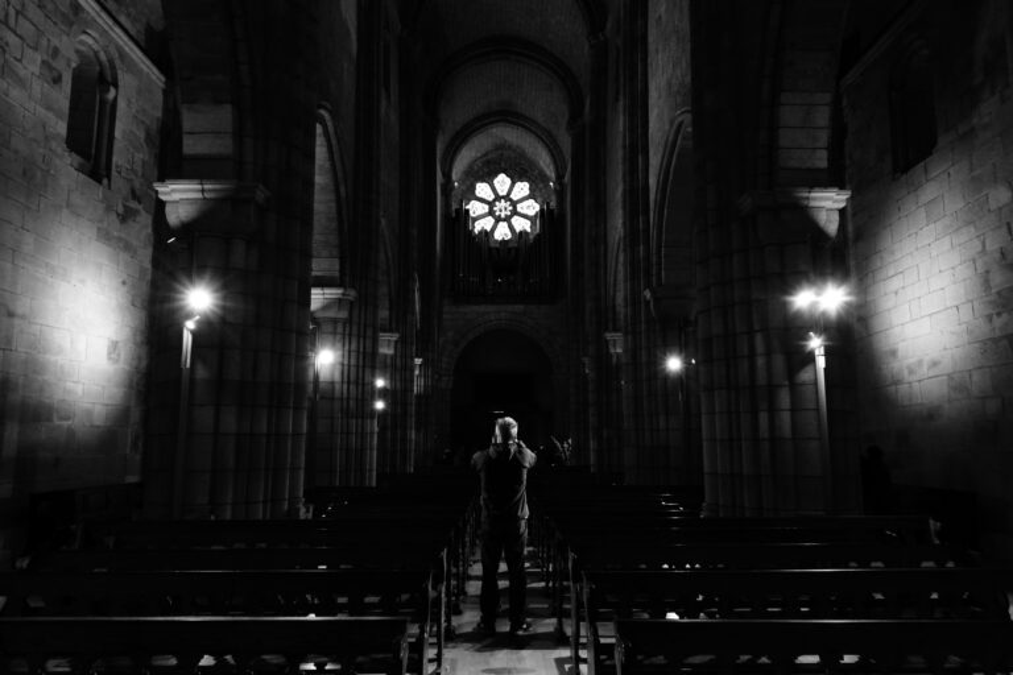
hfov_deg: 73.7
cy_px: 338
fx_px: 675
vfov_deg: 53.1
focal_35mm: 24
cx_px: 506
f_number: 5
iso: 640
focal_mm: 9.13
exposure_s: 1/13
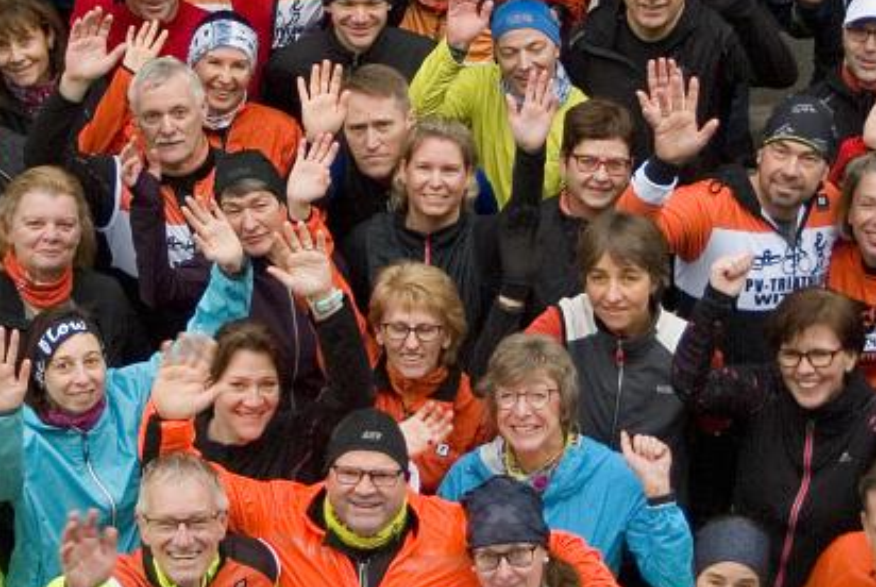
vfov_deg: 10.5
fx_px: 3192
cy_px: 235
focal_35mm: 131
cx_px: 440
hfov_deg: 15.6
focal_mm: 30
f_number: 4.5
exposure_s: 1/125
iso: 400
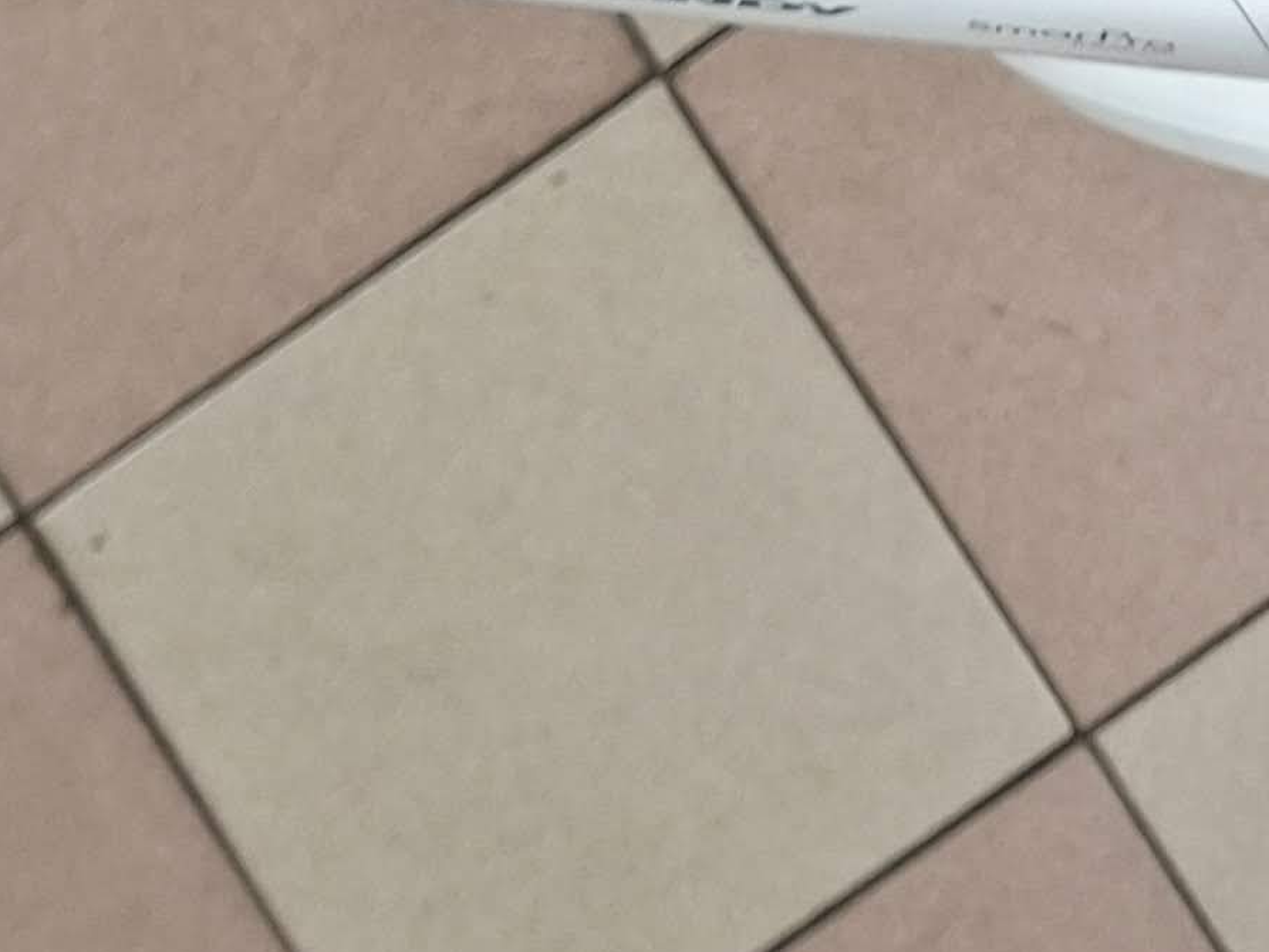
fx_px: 3776
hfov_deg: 17.5
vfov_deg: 12.4
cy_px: -1034
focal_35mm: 103
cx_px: 1792
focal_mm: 5.54
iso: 200
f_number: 1.8
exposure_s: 1/50
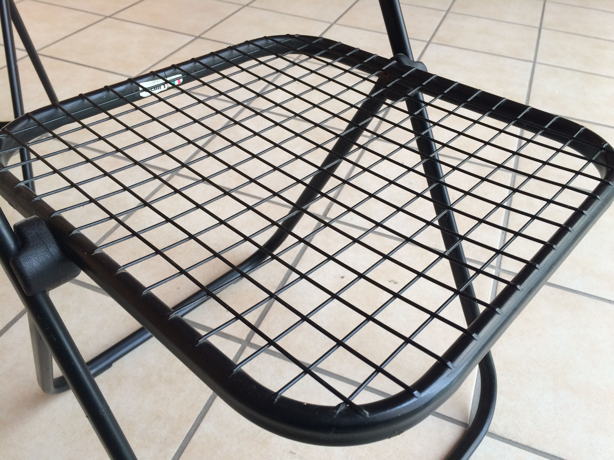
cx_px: 307
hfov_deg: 61.7
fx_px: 514
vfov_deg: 48.2
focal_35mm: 29
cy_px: 230
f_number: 2.2
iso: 32
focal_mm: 4.15
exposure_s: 1/33
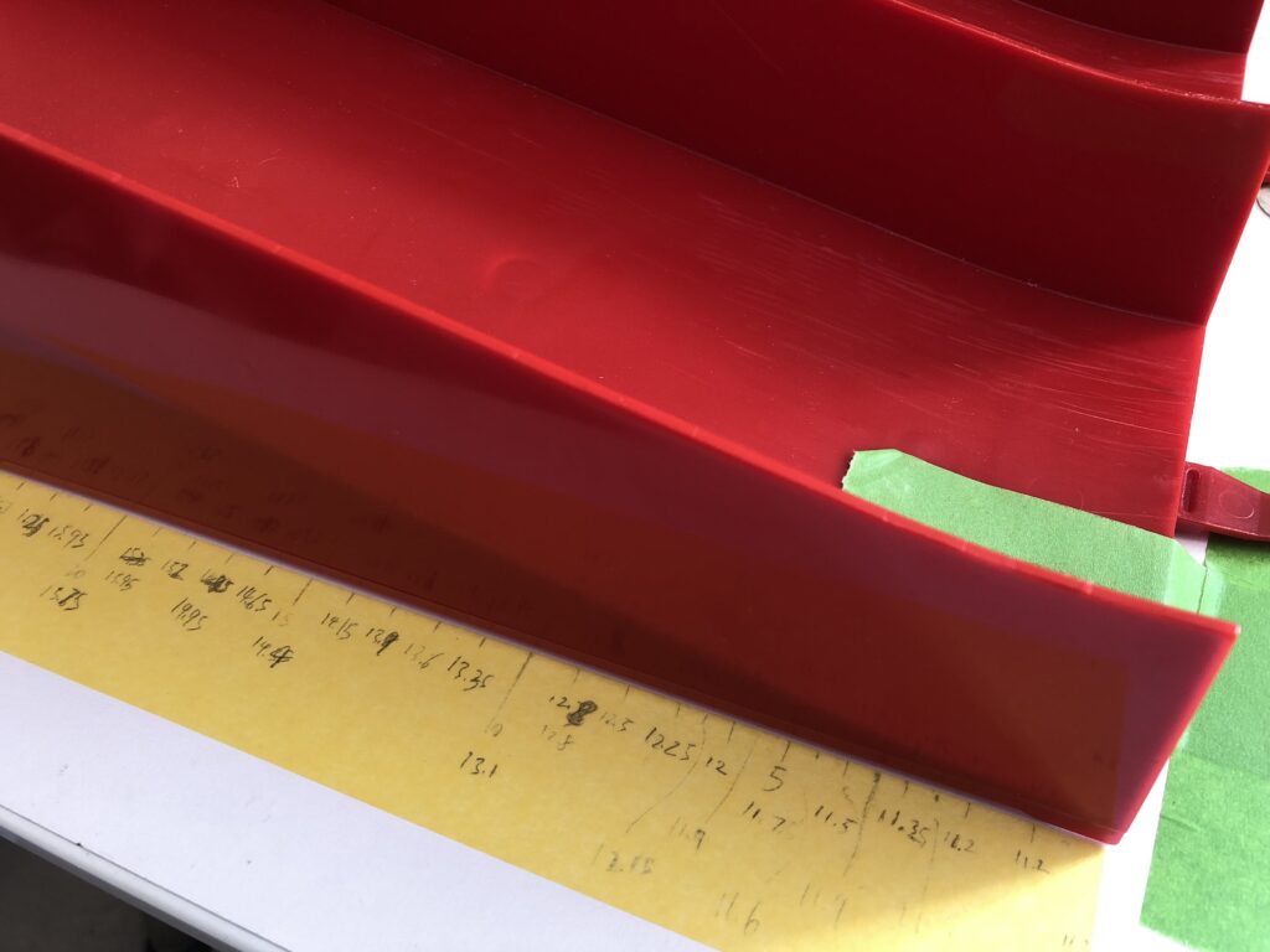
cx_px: 635
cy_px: 476
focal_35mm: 28
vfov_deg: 49.7
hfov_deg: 63.4
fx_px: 1027
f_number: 1.8
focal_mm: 4
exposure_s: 1/15
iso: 40
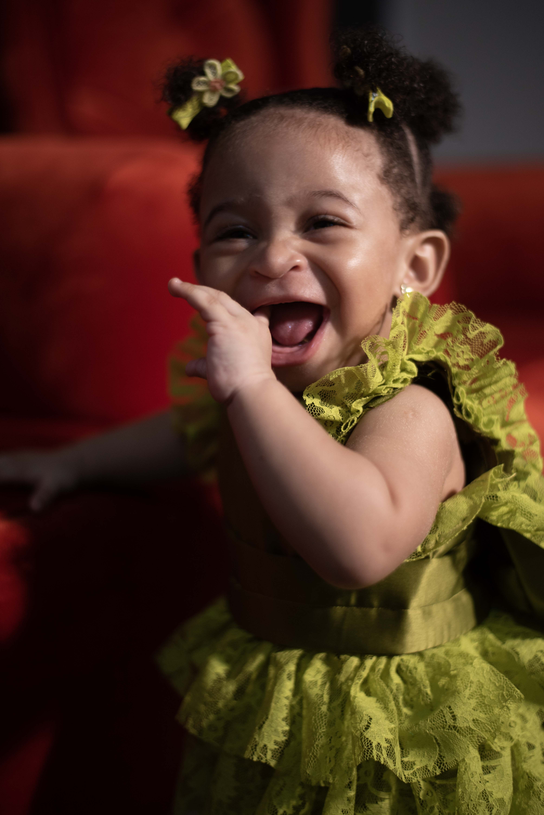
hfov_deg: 27.0
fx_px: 1132
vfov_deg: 39.6
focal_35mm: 50
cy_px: 408
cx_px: 272
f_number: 1.8
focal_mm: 50
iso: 800
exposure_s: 1/200
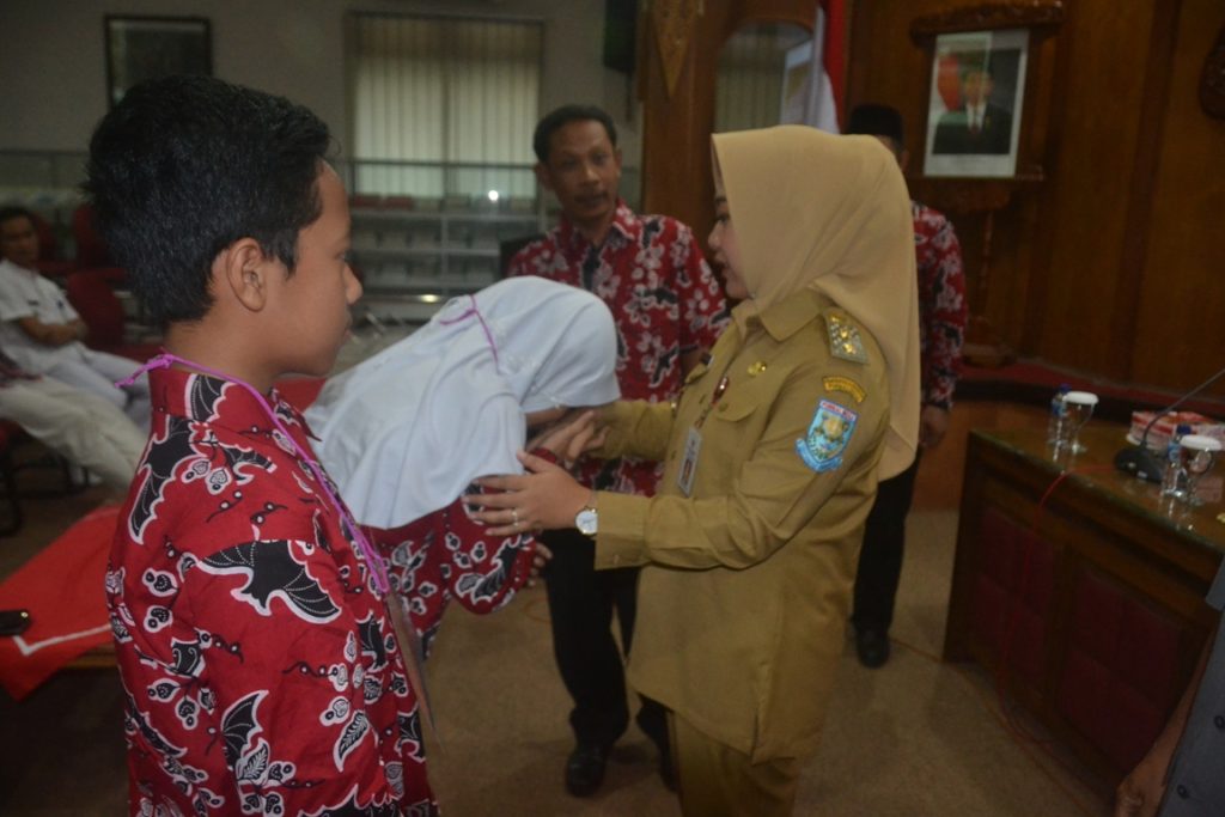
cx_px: 612
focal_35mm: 27
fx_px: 919
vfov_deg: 47.9
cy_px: 408
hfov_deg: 67.4
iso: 1600
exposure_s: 1/60
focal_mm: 18
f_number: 3.5
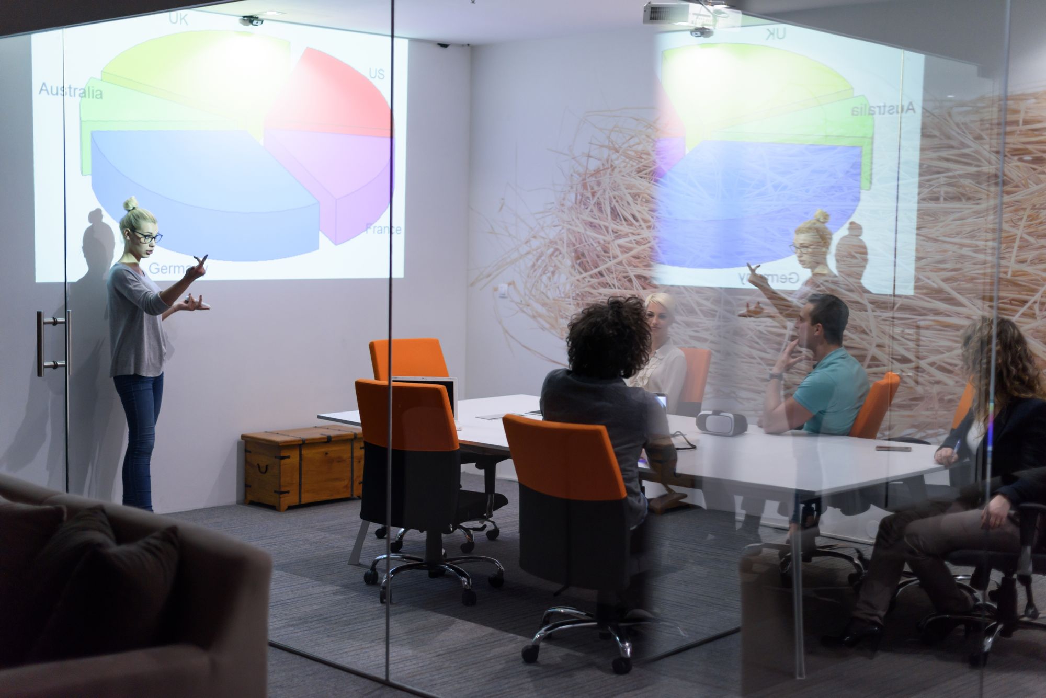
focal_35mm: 50
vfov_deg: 27.0
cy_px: 349
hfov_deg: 39.6
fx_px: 1453
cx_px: 523
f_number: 1.8
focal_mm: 50
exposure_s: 1/250
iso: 640
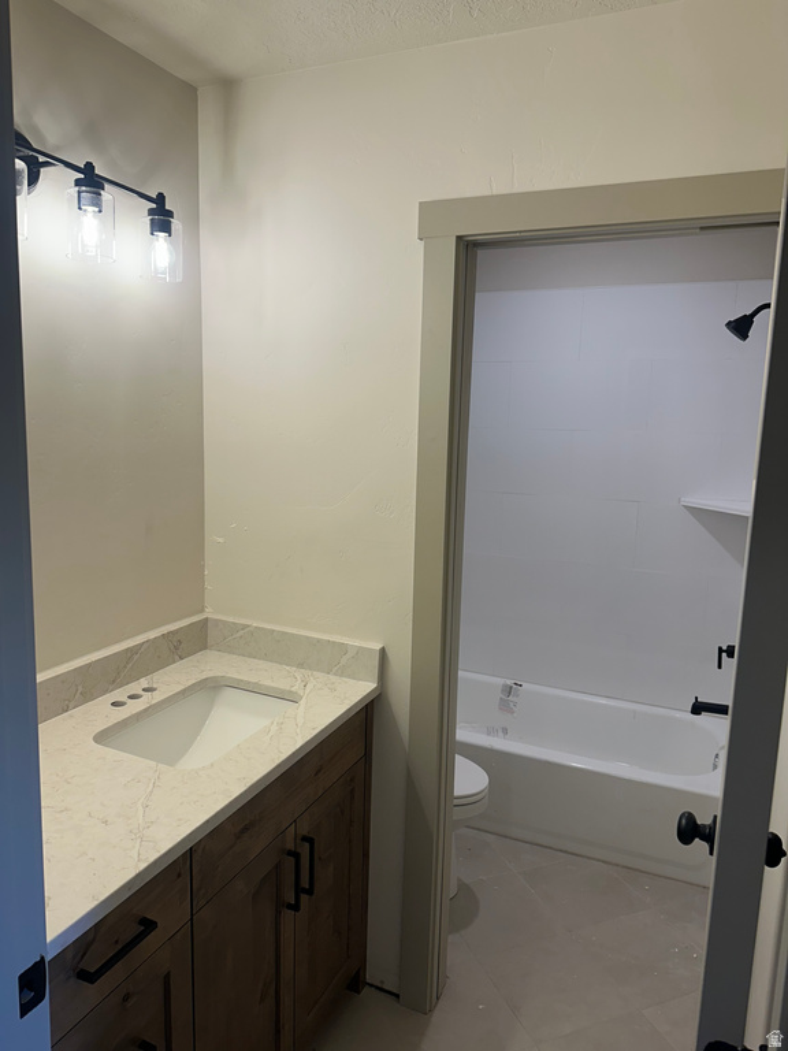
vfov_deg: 71.6
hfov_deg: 56.8
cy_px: 526
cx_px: 394
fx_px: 728
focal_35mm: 24
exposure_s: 1/120
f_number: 1.78
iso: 50
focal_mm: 6.86
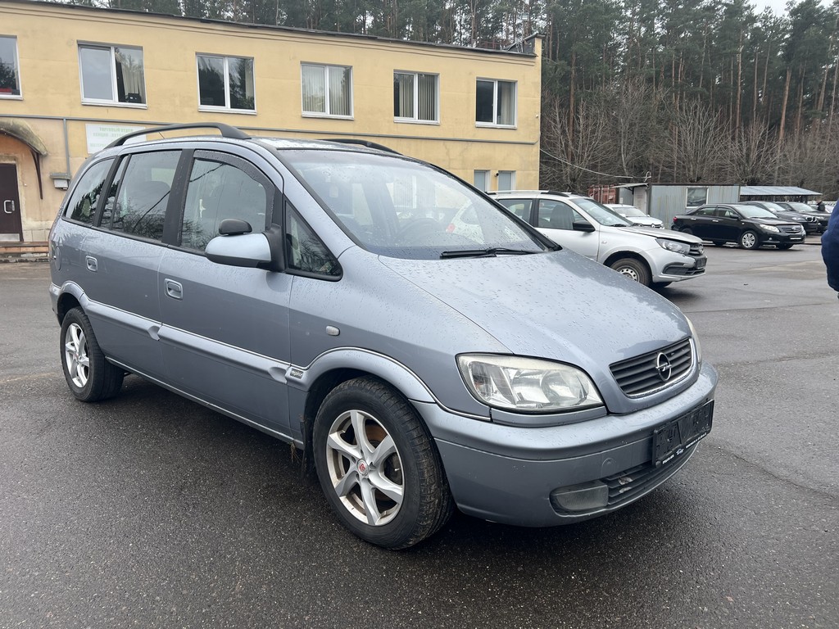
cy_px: 314
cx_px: 420
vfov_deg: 53.1
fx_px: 630
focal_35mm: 26
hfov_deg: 67.3
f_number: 1.5
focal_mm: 5.7
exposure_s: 1/1361
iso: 50
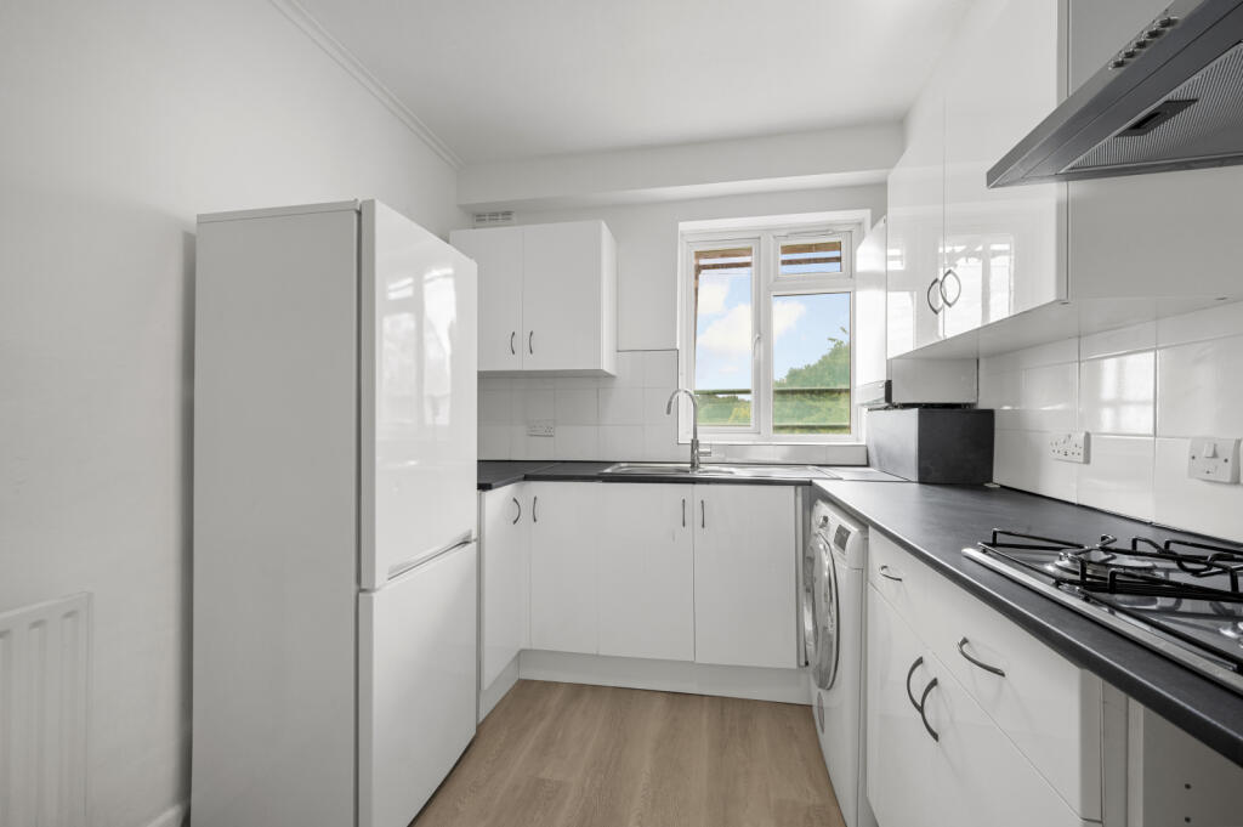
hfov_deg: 104.3
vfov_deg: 81.1
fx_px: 483
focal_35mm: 14
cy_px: 414
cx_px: 622
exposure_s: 1/2.5
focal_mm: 14
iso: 200
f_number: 16
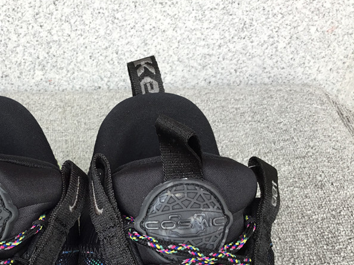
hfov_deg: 39.3
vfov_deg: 30.4
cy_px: 197
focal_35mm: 47
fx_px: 480
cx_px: 87
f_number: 2.4
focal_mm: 3.3
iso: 32
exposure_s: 1/100
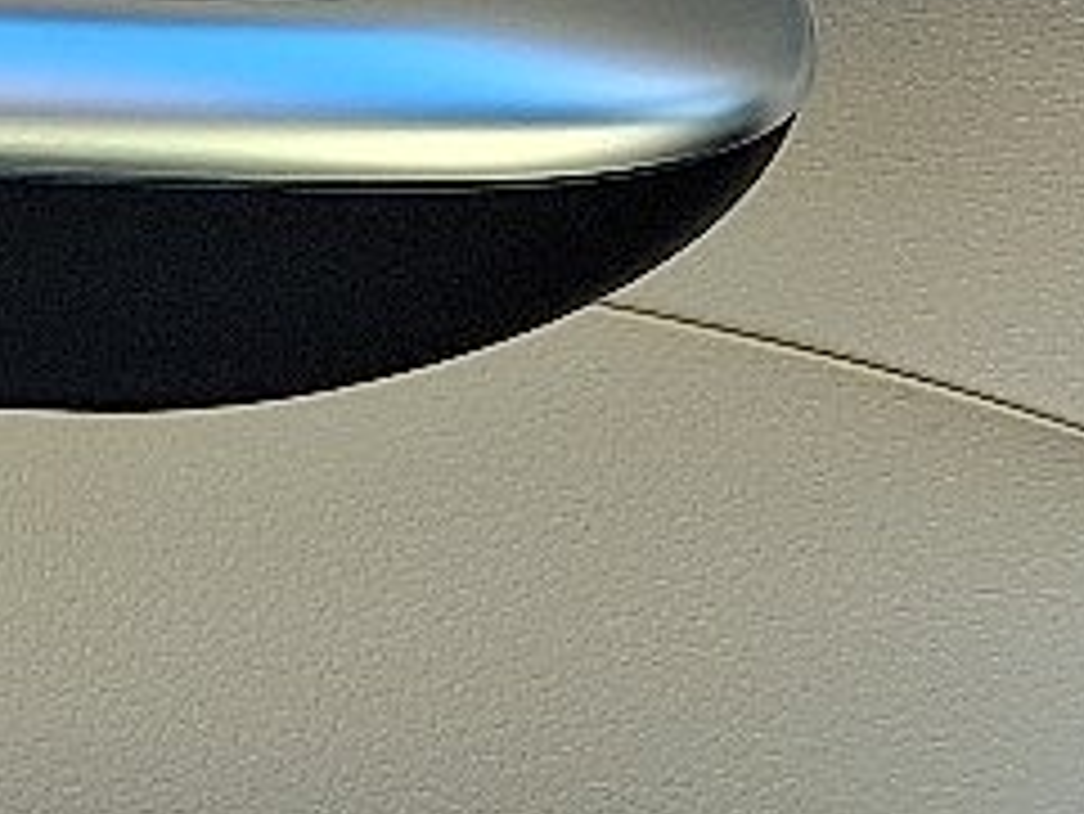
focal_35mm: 166
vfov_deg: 8.8
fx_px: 5201
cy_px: -369
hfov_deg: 11.4
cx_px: -585
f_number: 1.8
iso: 25
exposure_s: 1/145
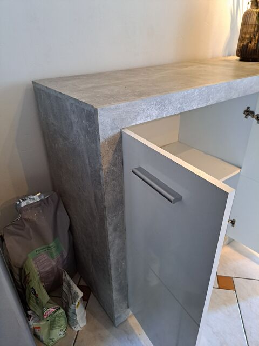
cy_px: 173
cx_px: 130
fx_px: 239
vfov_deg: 71.6
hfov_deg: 56.8
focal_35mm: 24
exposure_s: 1/33
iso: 320
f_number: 1.8
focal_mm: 5.23
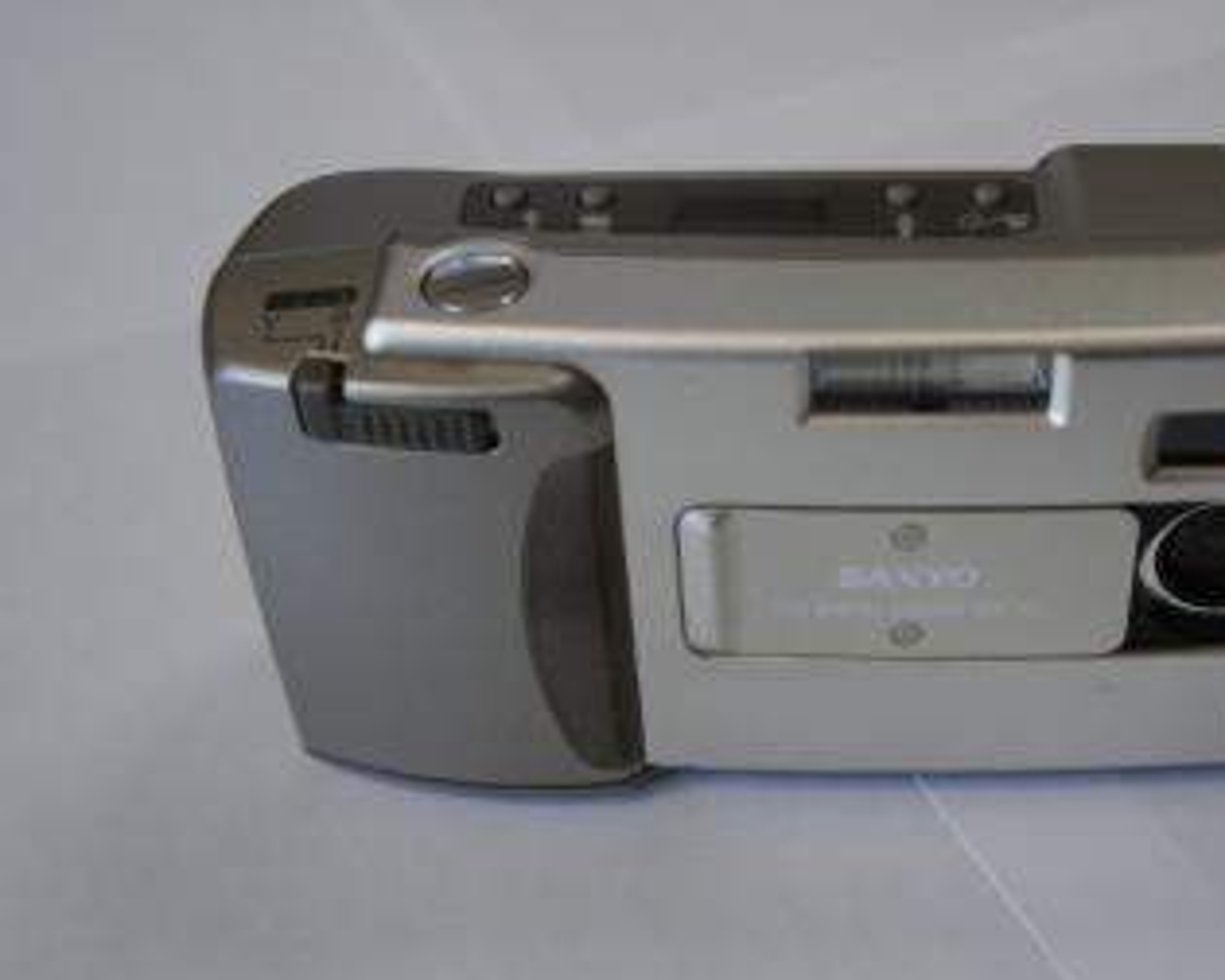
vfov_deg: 29.1
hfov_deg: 35.6
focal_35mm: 52
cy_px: 513
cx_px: 840
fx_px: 1885
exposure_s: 1/60
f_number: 5
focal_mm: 26
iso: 200
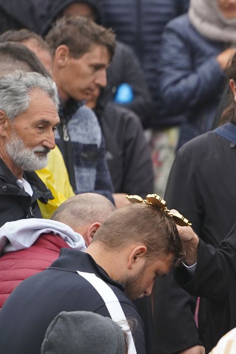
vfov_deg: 4.4
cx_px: 403
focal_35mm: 473
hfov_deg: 2.9
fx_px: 4648
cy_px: 186
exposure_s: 1/640
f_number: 2.8
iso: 640
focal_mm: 200
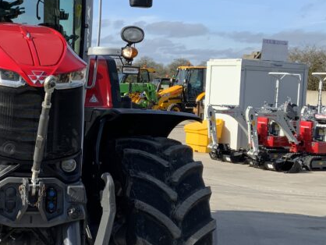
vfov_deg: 20.7
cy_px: 115
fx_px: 669
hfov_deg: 26.9
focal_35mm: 71
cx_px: 72
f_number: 1.8
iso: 16
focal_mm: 3
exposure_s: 1/1342
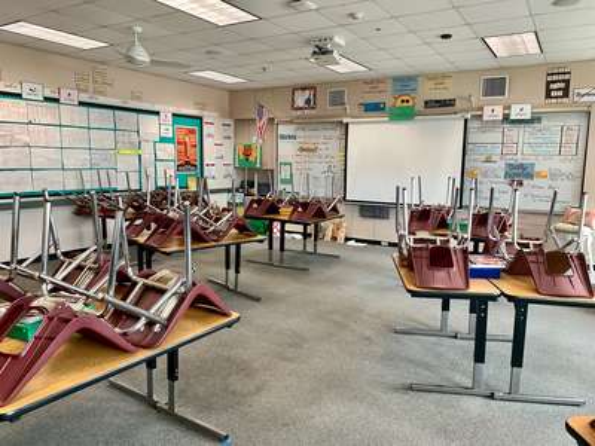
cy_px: 223
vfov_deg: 53.1
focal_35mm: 26
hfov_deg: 67.3
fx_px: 447
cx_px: 298
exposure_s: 1/60
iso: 160
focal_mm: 4.25
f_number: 1.8
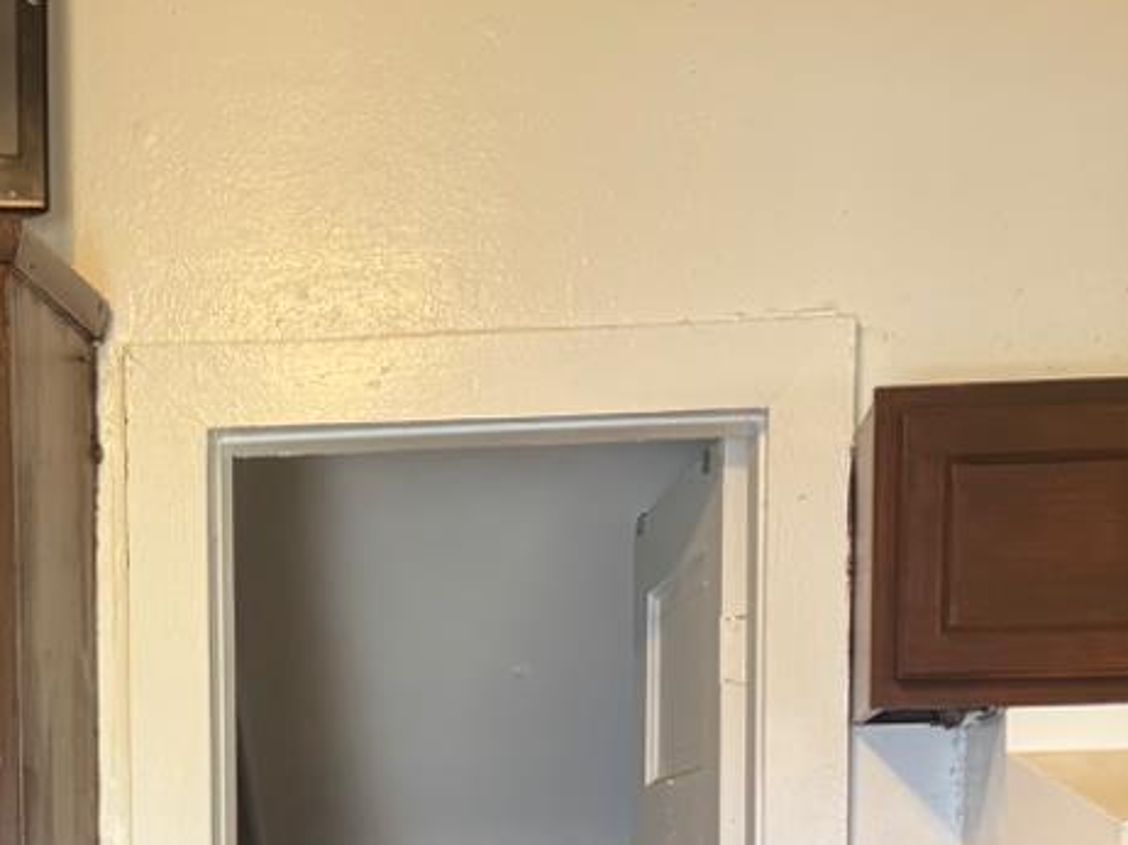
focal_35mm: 78
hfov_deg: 24.9
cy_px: 1076
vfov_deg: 17.8
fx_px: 2540
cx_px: 378
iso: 320
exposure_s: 1/60
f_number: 1.78
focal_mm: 6.76
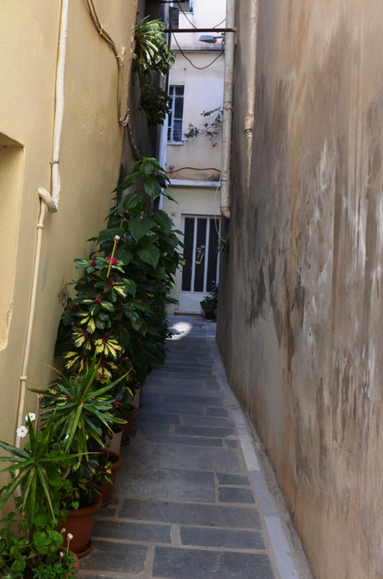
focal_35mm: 39
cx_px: 175
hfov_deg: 34.0
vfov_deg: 49.6
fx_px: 626
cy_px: 270
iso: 200
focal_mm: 18
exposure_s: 1/125
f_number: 5.6
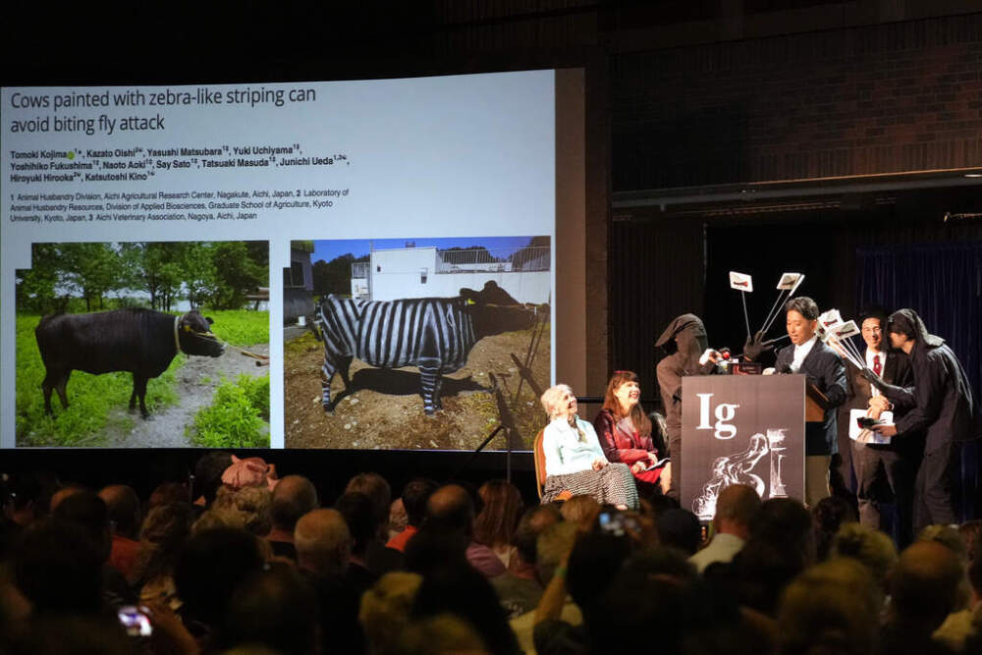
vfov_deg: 11.1
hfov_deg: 16.7
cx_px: 491
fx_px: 3355
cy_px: 328
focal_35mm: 123
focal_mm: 82
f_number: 3.2
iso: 5000
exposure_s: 1/400
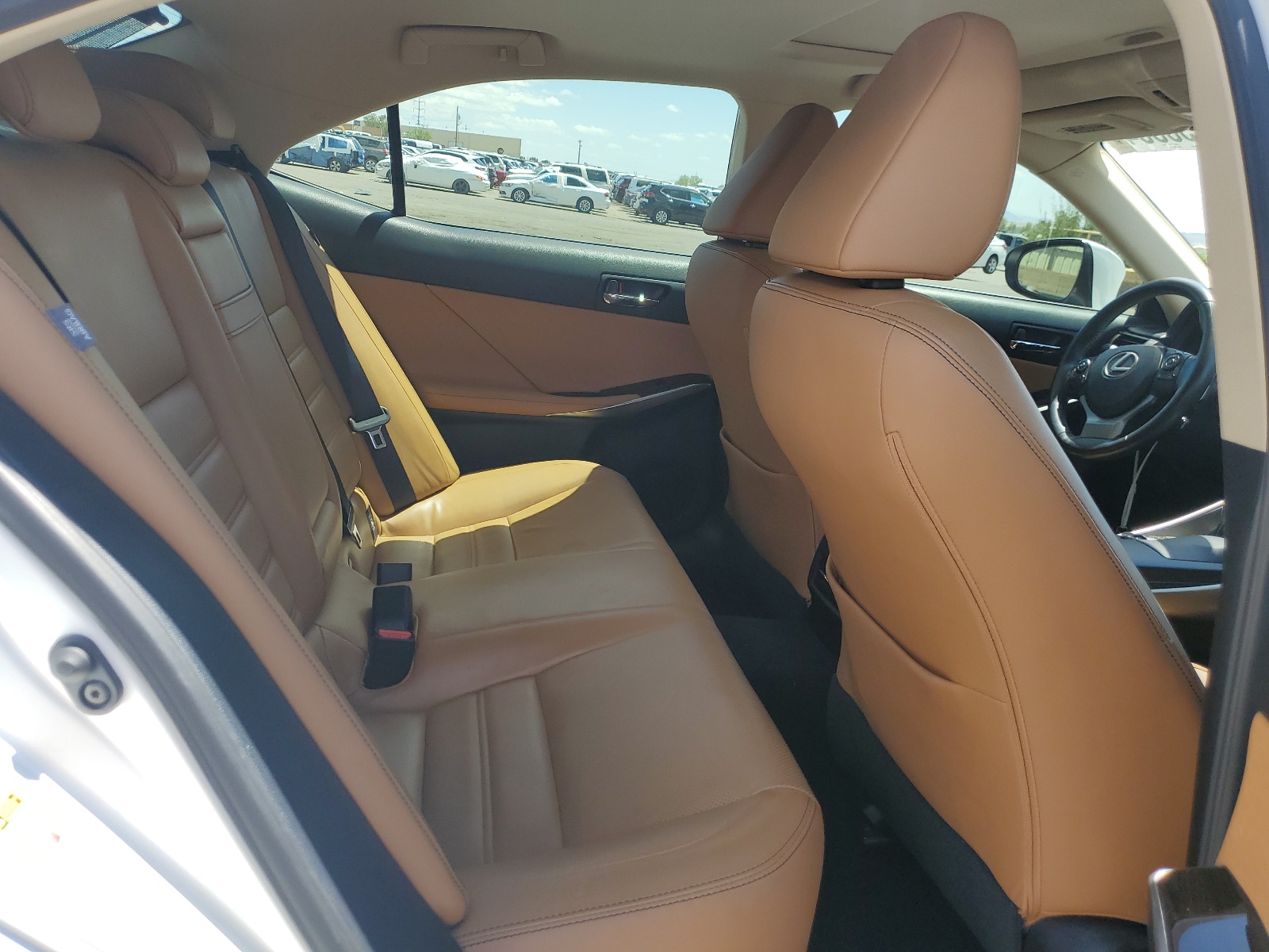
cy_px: 476
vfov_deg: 53.1
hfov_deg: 67.3
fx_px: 953
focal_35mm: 26
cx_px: 634
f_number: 1.5
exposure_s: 1/667
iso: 50
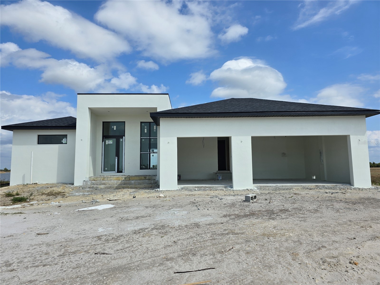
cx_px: 190
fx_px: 252
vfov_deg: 58.9
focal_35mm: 23
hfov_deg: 73.9
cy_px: 142
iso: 12
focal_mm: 6.3
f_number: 1.7
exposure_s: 1/1336
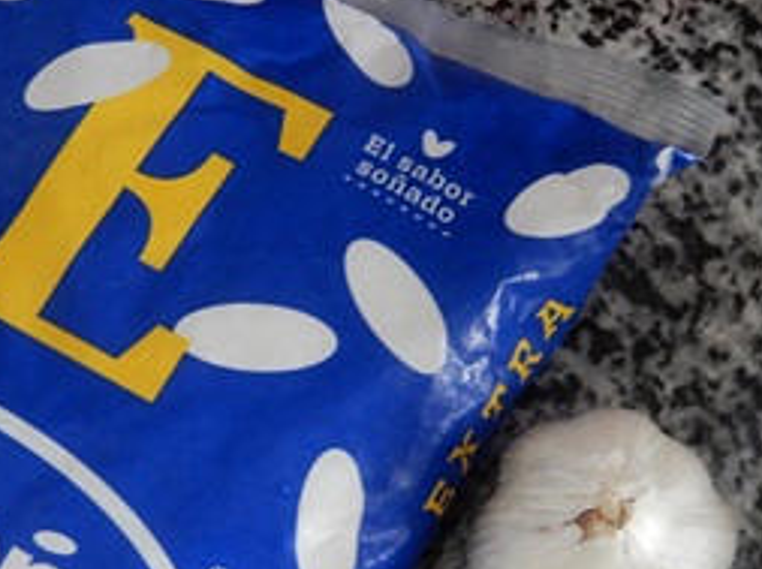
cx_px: 431
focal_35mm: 57
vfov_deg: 25.1
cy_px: 461
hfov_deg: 33.8
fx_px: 1253
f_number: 3.4
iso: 400
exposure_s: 1/13
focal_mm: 4.3
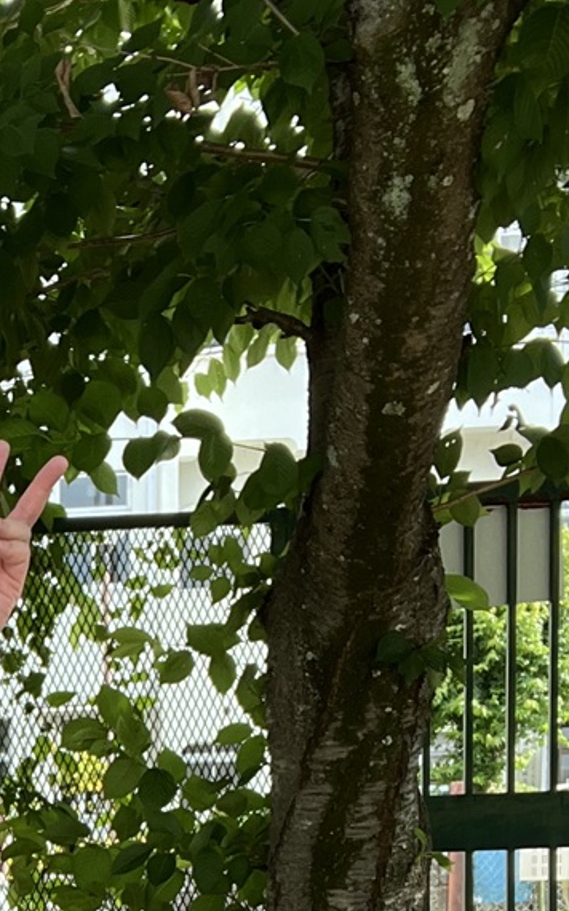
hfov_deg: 17.3
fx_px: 1713
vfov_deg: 26.6
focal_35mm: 69
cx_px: -241
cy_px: 1080
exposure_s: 1/141
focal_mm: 2.71
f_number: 2.2
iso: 25
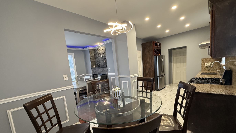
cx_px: 118
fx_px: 100
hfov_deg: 99.4
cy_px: 78
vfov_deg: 66.6
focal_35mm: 16
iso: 200
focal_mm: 2.22
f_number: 2.2
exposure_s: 1/60
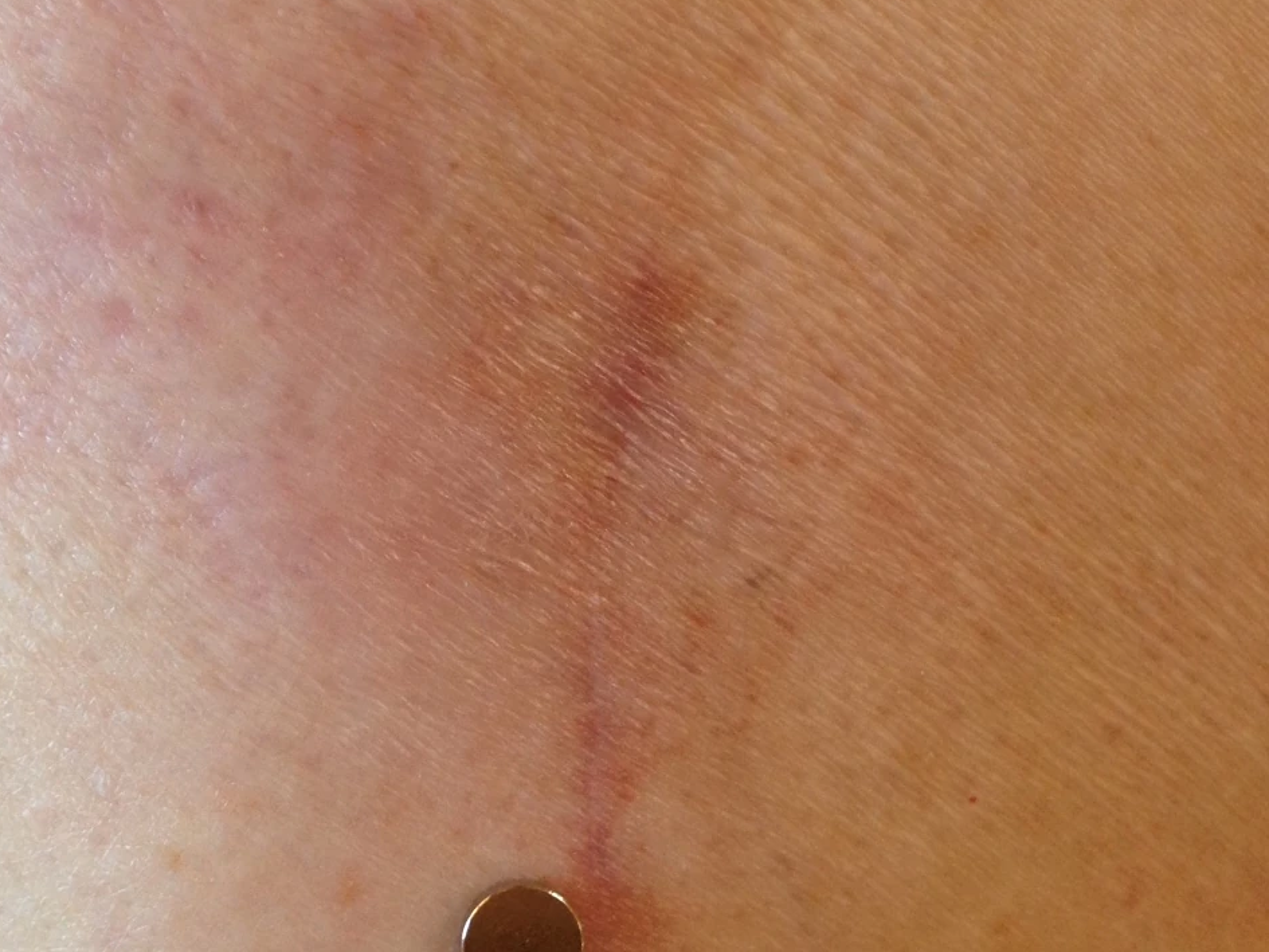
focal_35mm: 57
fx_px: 2090
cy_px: 700
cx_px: 465
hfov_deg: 33.6
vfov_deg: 25.4
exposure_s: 1/20
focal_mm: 4.12
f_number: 2.4
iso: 100
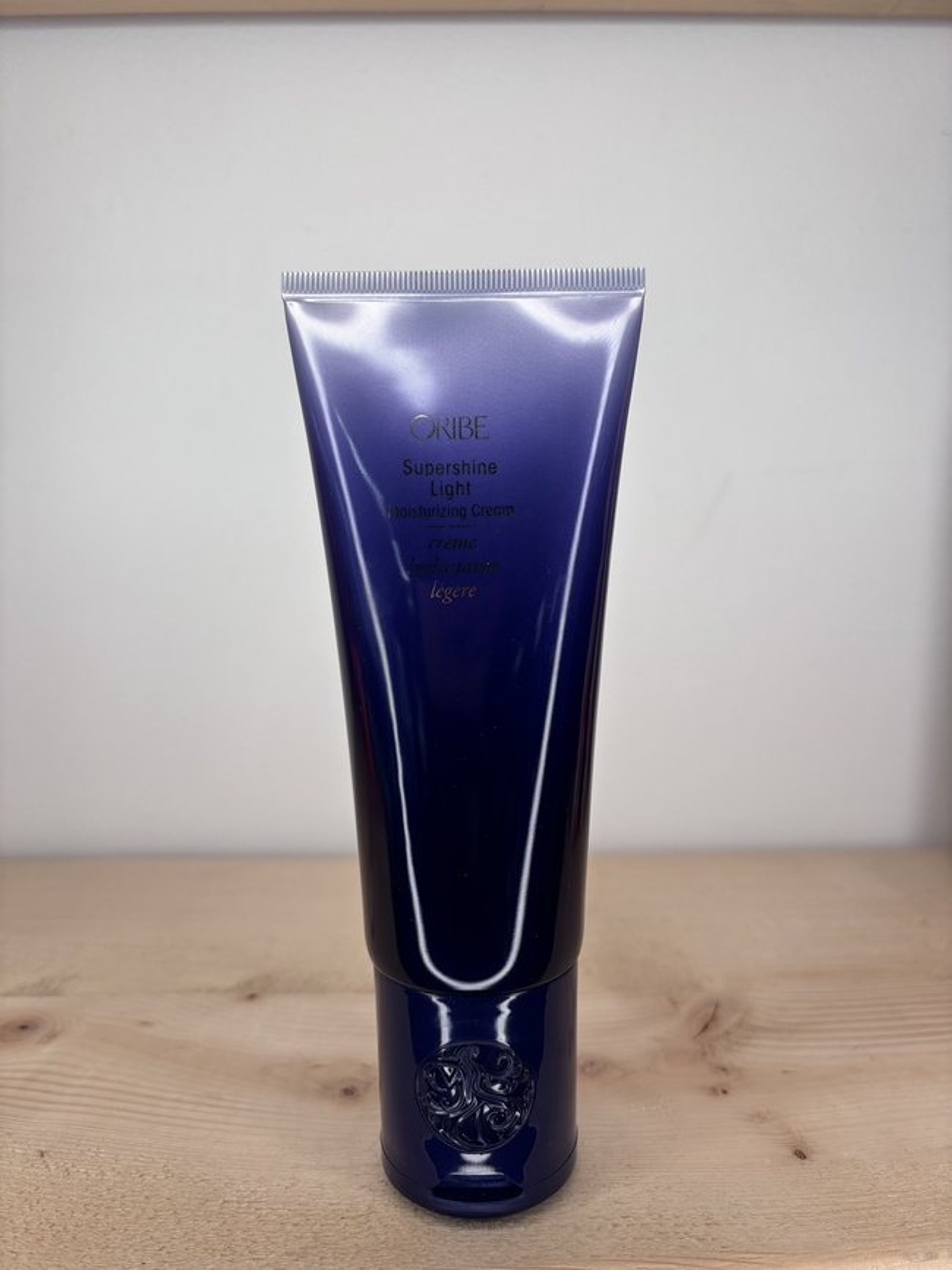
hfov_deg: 53.1
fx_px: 954
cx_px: 476
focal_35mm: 26
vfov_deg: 67.3
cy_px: 635
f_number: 1.6
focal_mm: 5.96
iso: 50
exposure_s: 1/531
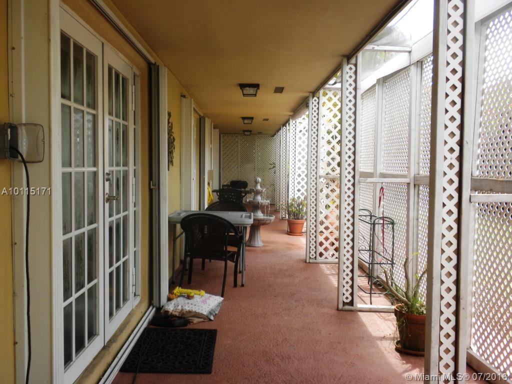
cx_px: 256
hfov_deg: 50.1
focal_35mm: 37
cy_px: 192
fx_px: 547
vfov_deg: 38.7
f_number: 3.5
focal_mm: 6.6
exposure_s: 1/84.5
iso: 64
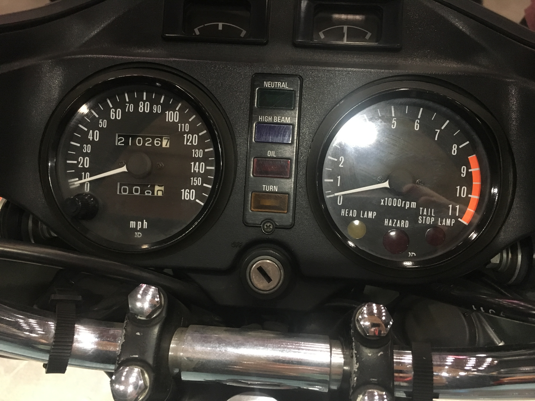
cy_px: 200
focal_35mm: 29
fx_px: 448
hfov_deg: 61.7
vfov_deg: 48.2
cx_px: 268
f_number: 2.2
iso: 250
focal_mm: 4.15
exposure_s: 1/15
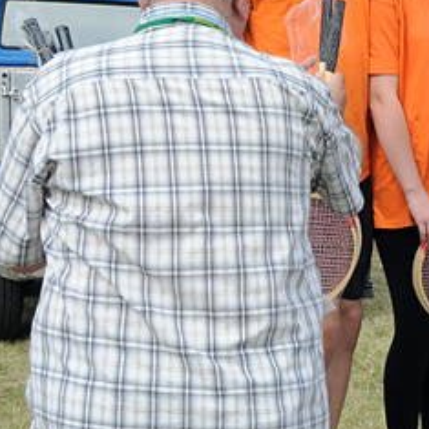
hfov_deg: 18.1
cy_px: 182
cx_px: 683
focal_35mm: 83
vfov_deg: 20.9
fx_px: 1164
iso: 800
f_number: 11
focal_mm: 18
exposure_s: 1/500
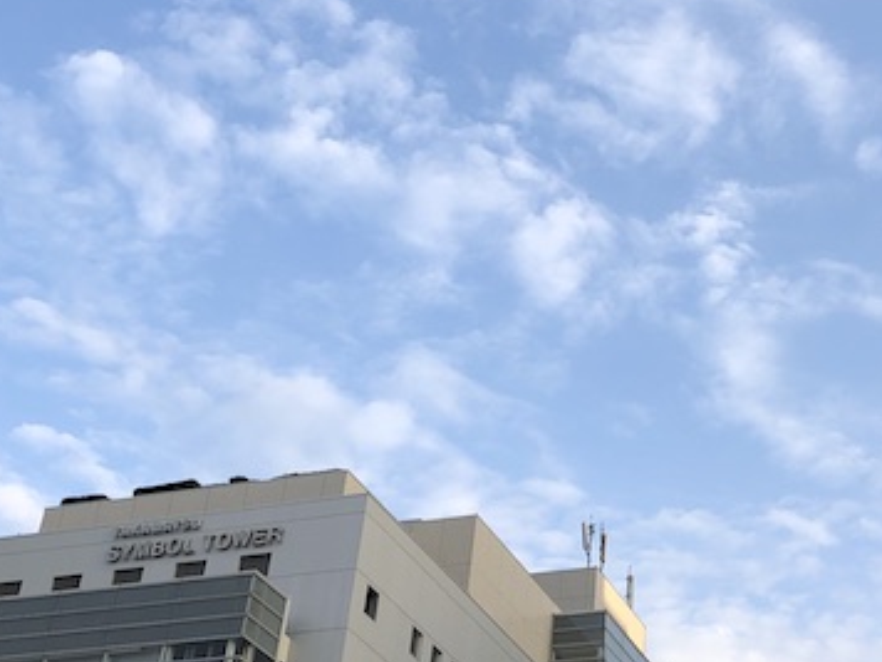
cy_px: 231
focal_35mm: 63
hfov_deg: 30.4
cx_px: 617
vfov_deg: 23.2
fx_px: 1605
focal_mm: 3.99
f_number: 1.8
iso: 20
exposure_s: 1/750
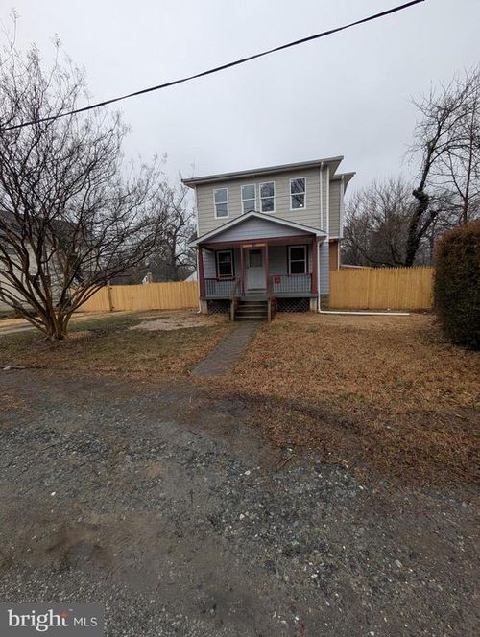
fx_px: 221
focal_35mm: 12
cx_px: 240
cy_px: 318
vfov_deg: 110.5
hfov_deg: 94.6
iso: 55
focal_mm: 2.02
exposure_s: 1/673
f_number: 1.7
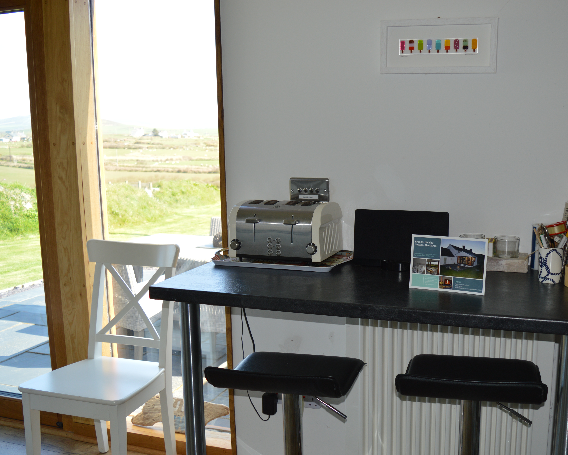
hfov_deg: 48.8
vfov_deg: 40.1
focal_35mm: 37
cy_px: 248
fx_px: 622
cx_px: 335
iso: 140
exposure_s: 1/125
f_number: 4
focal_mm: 20
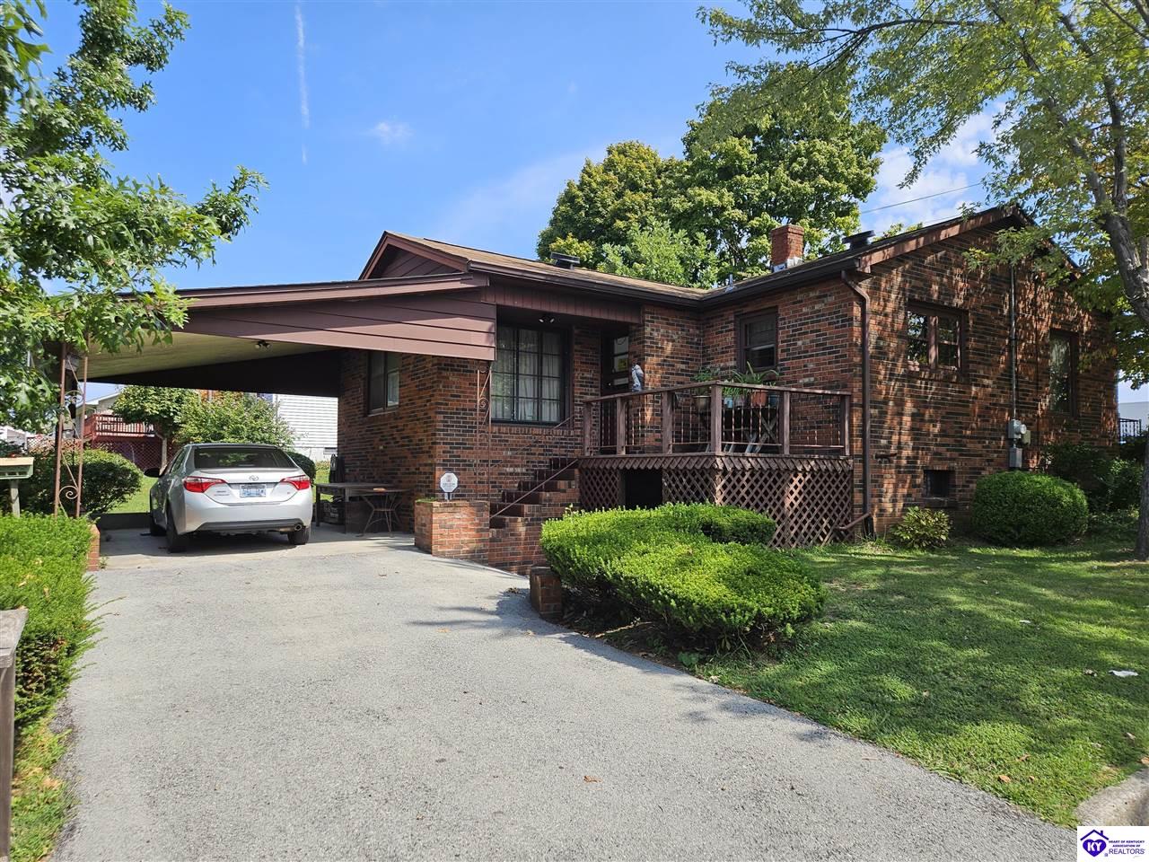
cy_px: 431
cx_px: 574
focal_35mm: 23
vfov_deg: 58.9
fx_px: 763
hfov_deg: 73.9
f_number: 1.8
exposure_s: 1/1192
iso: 25
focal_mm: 5.4
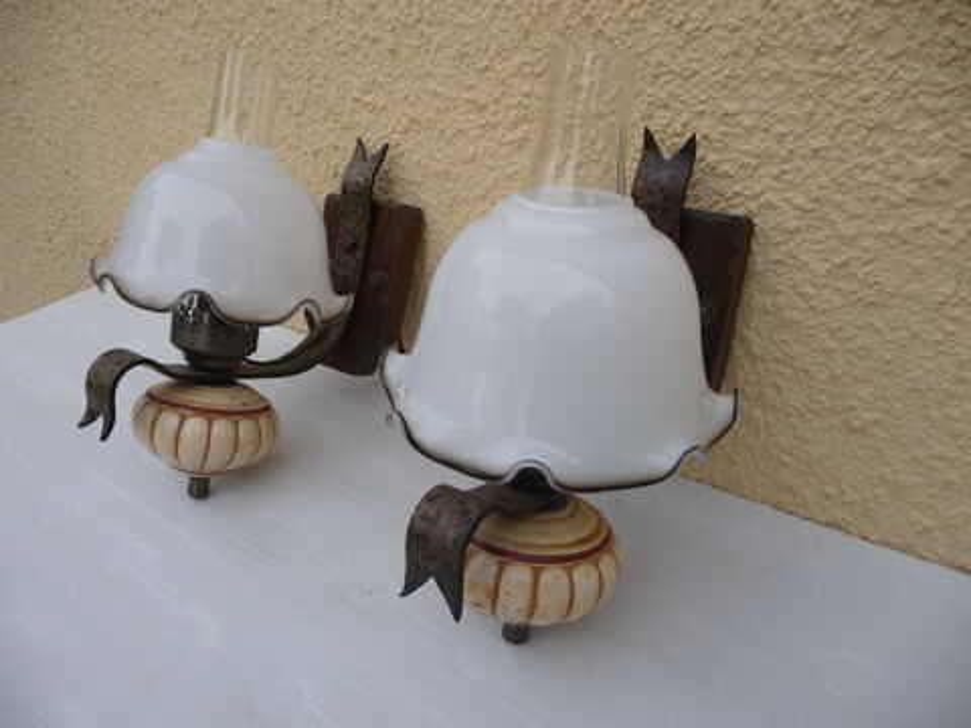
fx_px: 785
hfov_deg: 63.4
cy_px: 364
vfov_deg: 49.7
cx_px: 486
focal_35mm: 28
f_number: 3.3
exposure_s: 1/320
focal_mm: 4.7
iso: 100
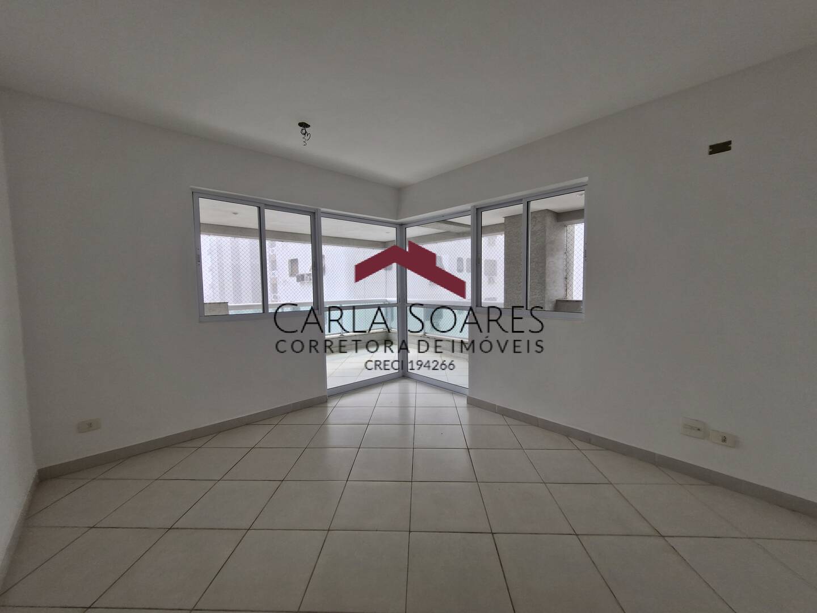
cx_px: 408
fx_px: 307
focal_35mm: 13
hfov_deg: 106.2
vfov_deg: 89.9
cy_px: 306
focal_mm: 1.74
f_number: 2.2
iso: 50
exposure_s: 1/499
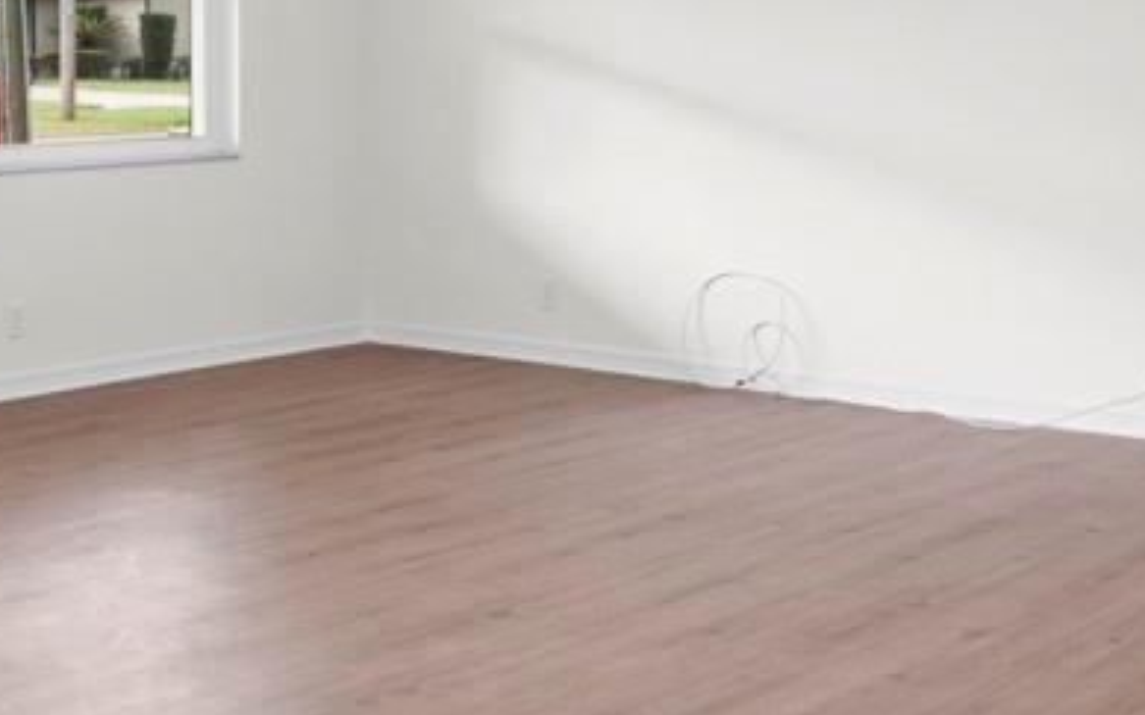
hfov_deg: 30.0
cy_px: 102
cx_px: 238
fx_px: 2090
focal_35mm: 67
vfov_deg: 19.1
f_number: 9
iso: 200
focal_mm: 16
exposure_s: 1.3
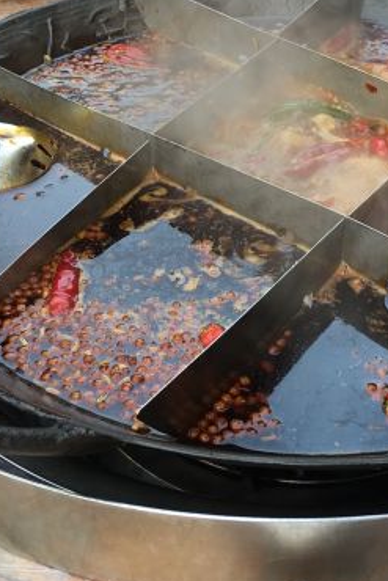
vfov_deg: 34.9
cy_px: 224
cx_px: 281
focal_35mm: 57
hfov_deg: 23.6
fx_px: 921
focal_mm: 4.15
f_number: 2.2
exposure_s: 1/50
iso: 32
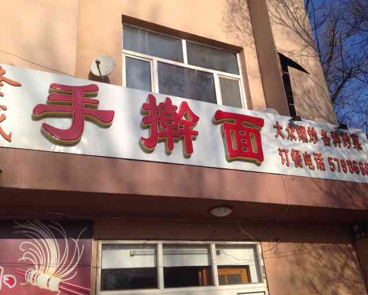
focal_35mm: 35
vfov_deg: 42.2
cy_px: 149
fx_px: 381
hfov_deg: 51.5
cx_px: 197
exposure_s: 1/1869
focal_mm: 4.12
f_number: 2.4
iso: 50
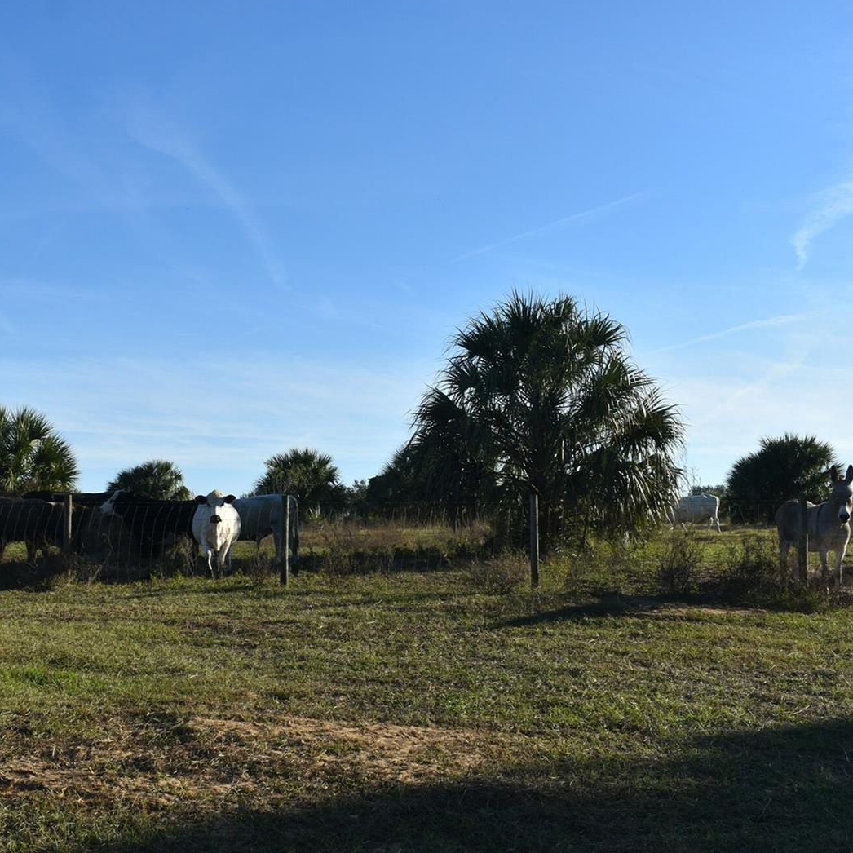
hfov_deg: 42.4
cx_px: 297
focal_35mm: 39
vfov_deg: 42.8
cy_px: 426
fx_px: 1087
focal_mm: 20
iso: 100
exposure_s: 1/320
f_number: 9
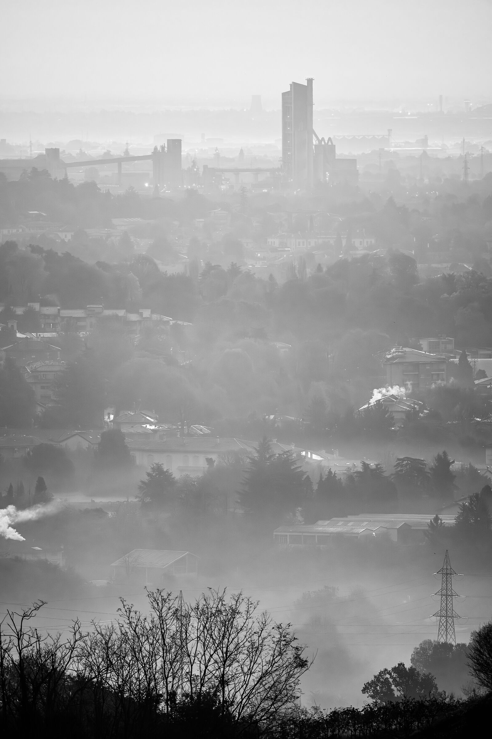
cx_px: 246
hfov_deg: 3.4
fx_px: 8199
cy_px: 370
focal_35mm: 400
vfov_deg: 5.2
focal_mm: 400
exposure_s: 1/50
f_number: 4.5
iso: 800
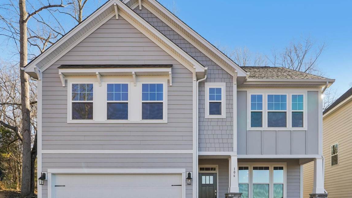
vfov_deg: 39.3
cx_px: 192
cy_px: 117
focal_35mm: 30
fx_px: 276
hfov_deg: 64.9
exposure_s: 1/60
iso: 100
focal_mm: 17
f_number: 8
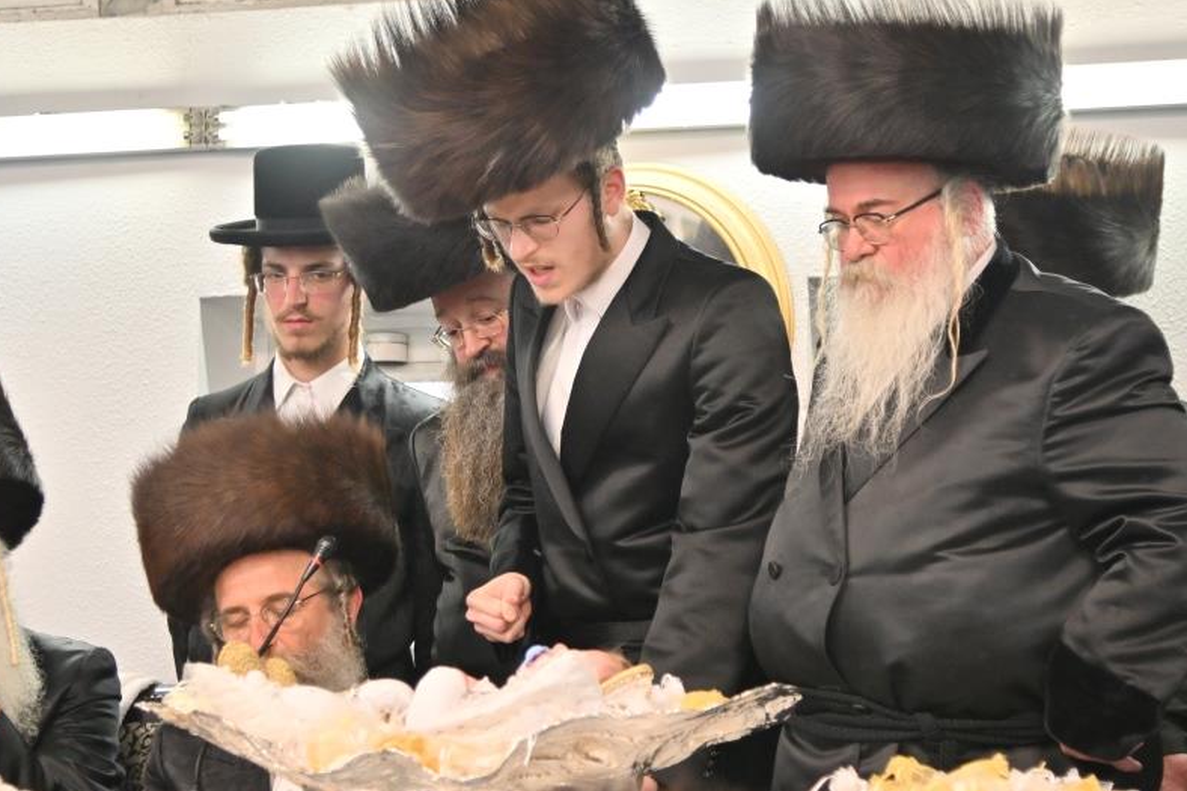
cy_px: 413
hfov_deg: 13.5
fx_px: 5010
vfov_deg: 9.0
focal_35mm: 152
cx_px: 584
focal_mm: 78
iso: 800
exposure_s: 1/400
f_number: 4
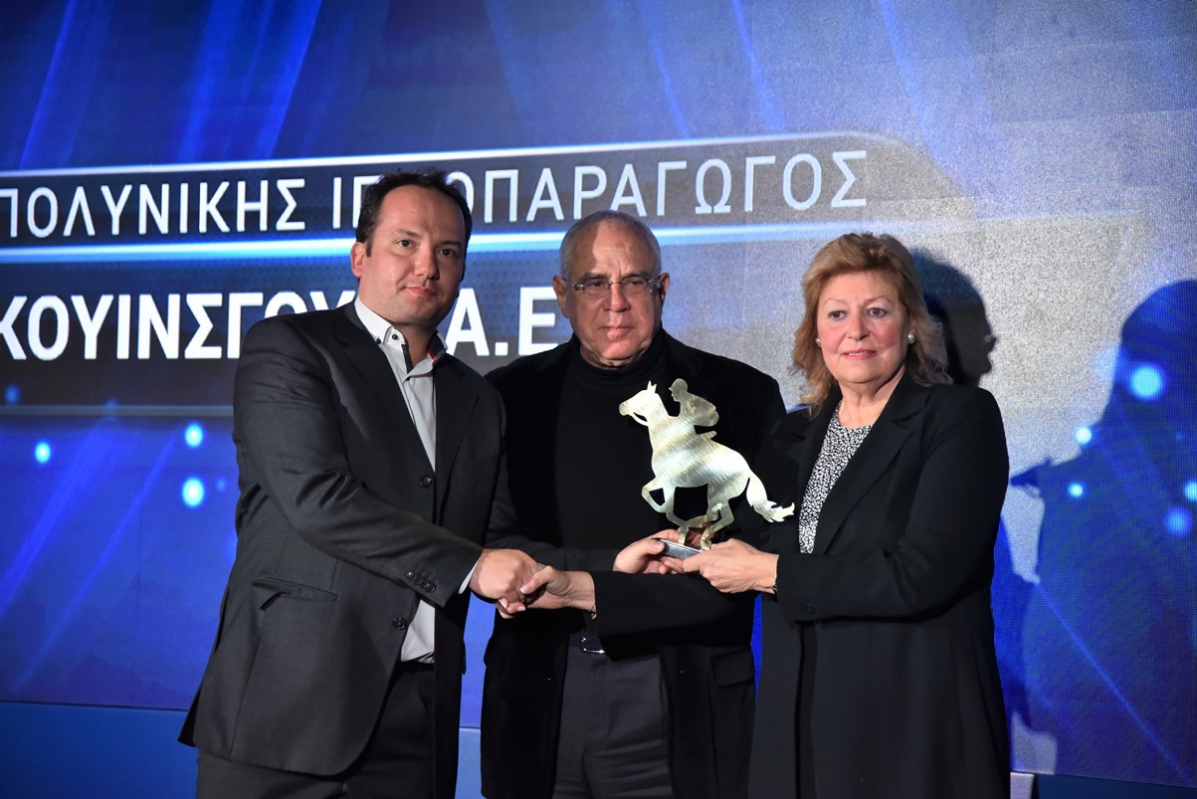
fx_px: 3259
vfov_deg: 14.0
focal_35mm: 98
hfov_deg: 20.8
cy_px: 400
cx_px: 598
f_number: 4
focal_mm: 98
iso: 1600
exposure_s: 1/320
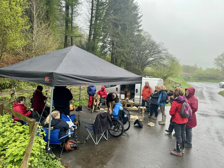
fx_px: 155
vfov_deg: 56.8
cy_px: 84
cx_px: 112
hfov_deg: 71.6
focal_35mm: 24
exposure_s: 1/259
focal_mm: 6.76
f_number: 1.78
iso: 80
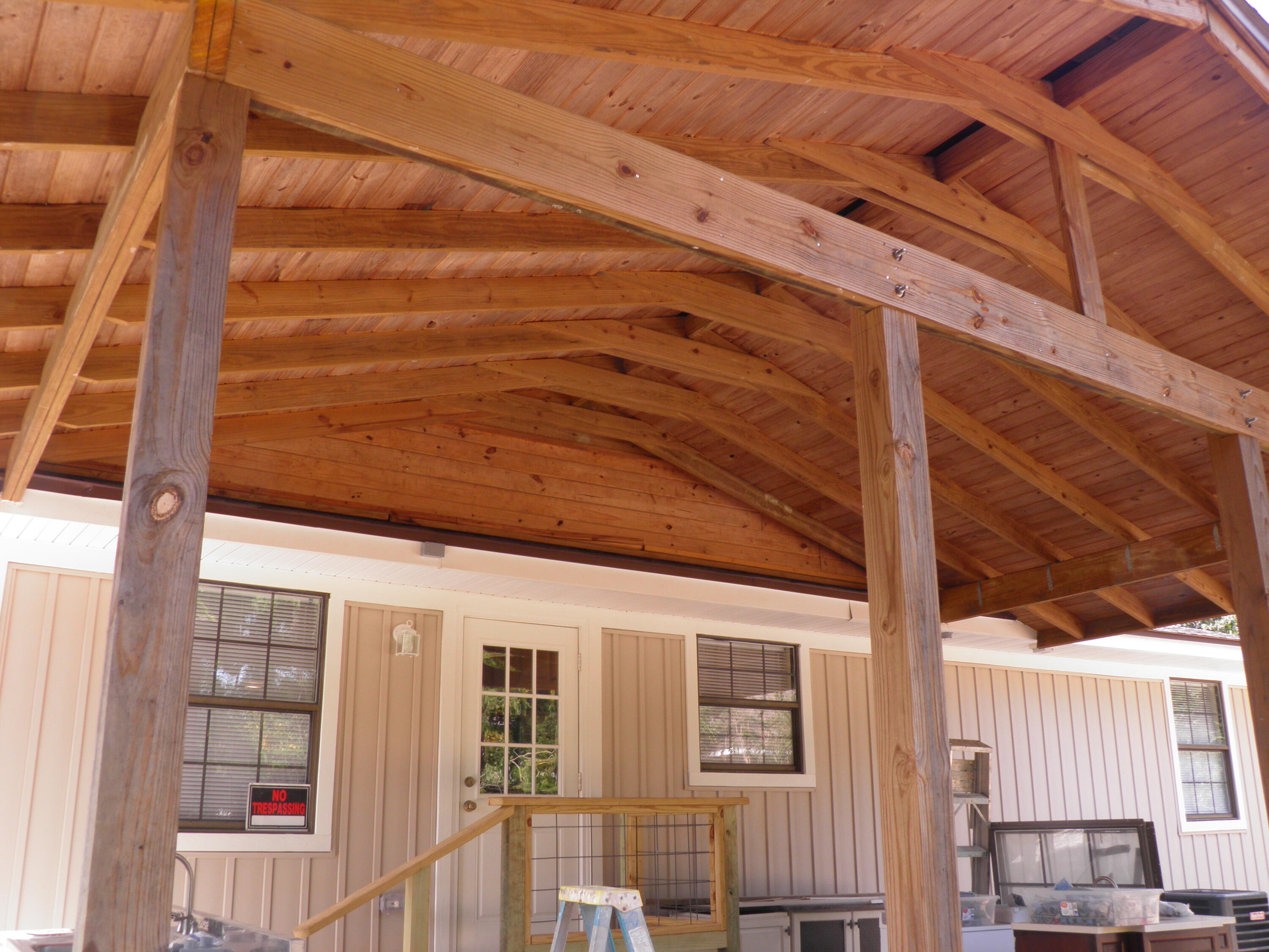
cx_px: 634
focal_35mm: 30
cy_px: 476
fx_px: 1100
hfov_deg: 60.0
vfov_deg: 46.8
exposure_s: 1/60
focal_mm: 5.5
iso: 50
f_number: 4.2
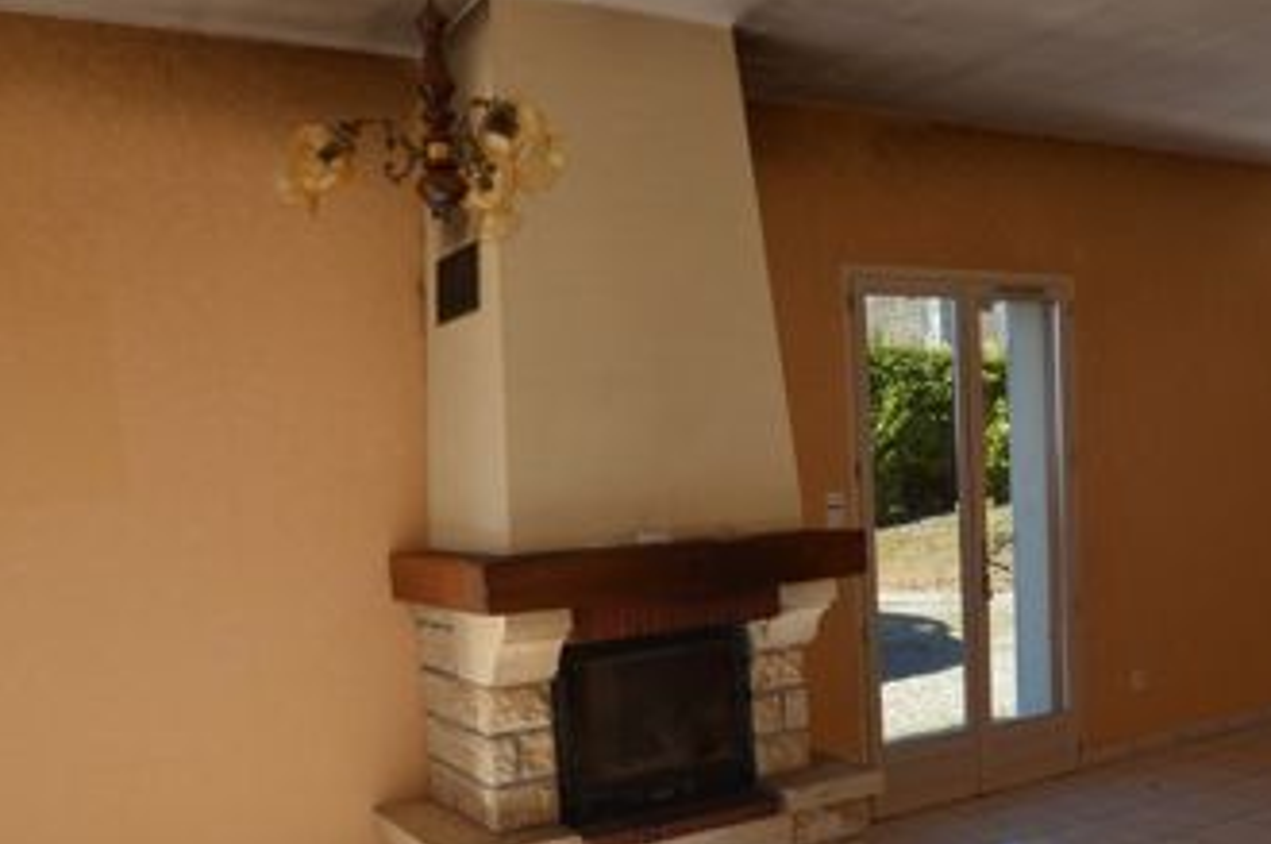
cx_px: 645
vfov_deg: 40.0
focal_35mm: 32
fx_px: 1128
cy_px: 617
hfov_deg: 58.8
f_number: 6.3
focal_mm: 10
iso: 100
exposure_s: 1/100
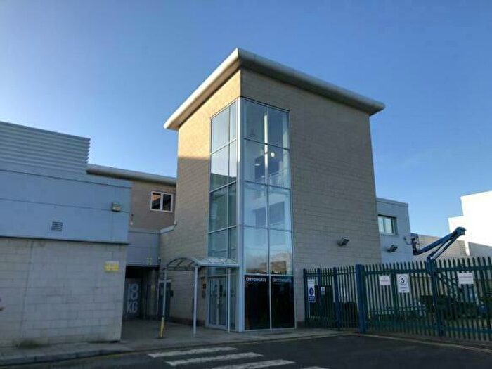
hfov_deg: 63.4
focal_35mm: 28
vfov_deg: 49.7
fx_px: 398
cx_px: 246
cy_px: 184
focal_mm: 3.99
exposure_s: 1/615
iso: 20
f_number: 1.8
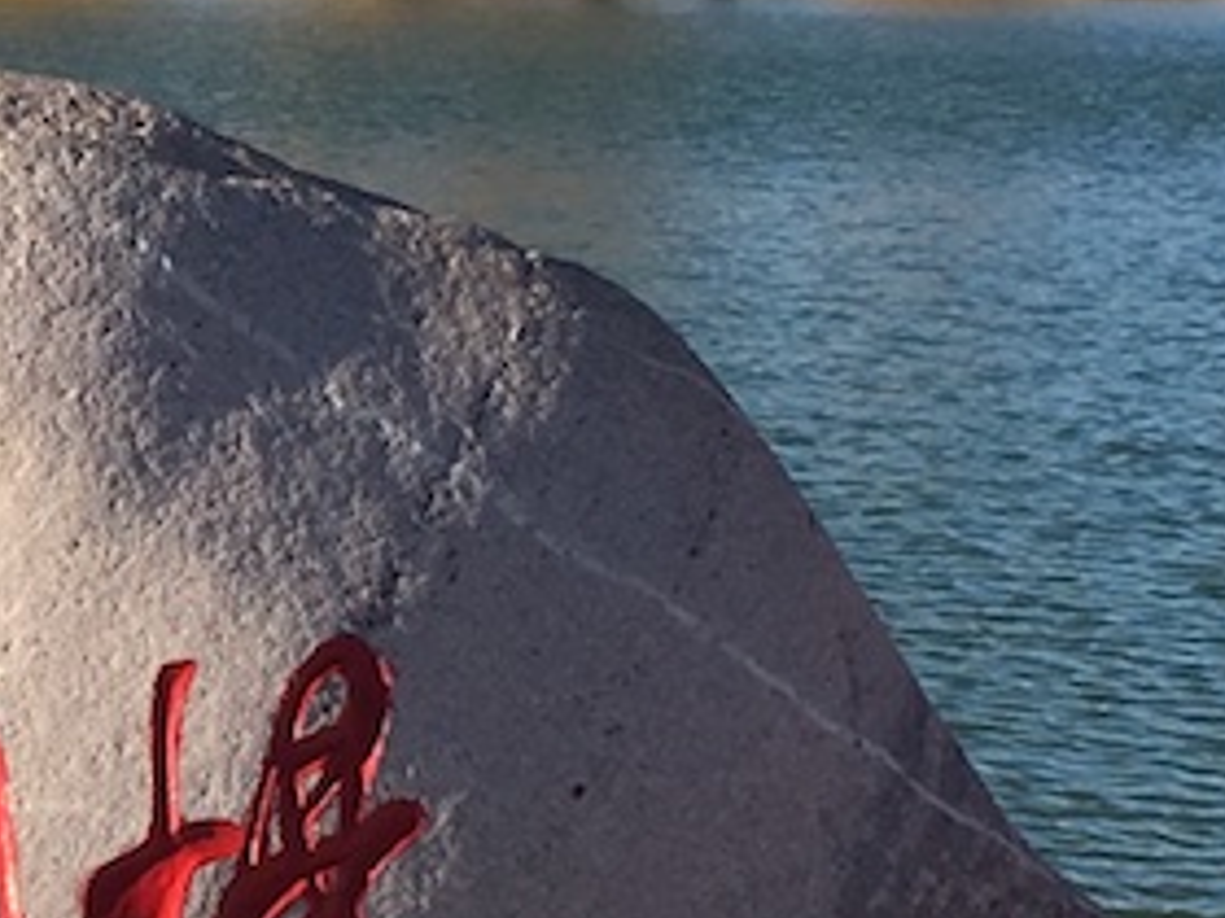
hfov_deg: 11.6
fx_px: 5874
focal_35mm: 166
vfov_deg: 8.9
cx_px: -394
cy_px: 839
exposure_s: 1/1399
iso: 25
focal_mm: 4.15
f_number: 2.2
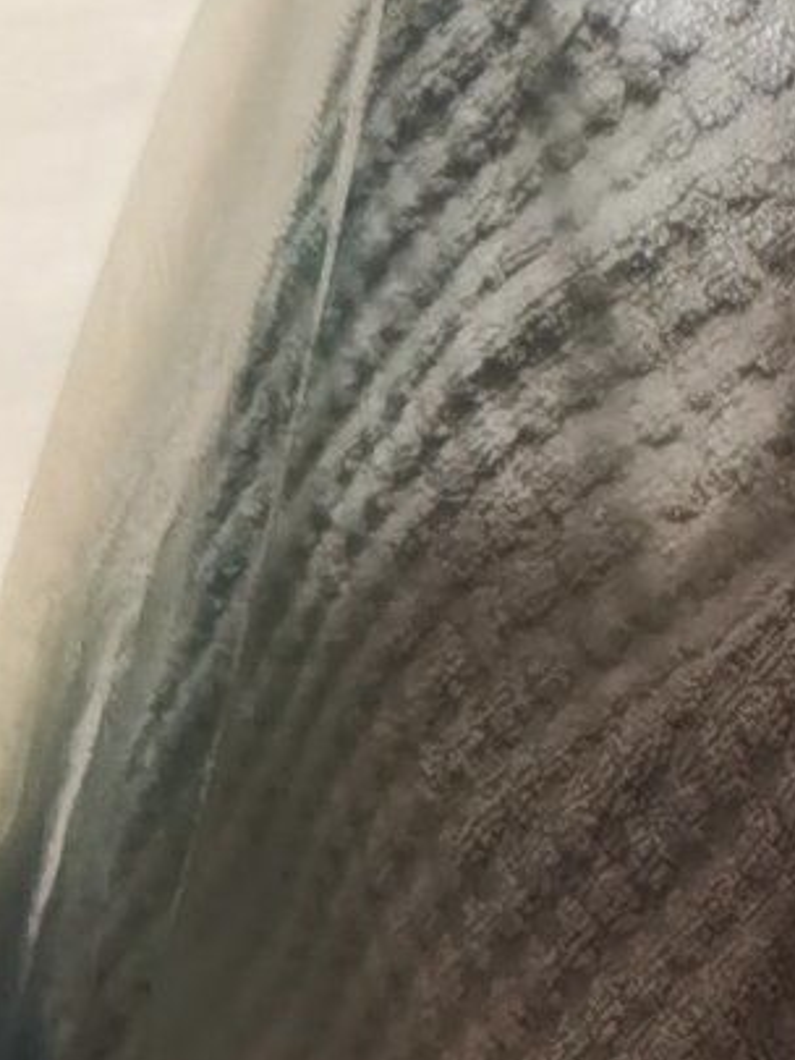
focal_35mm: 182
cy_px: -1396
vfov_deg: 9.7
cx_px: 1569
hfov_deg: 7.8
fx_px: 5570
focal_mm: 5.56
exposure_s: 1/100
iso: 125
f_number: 1.6
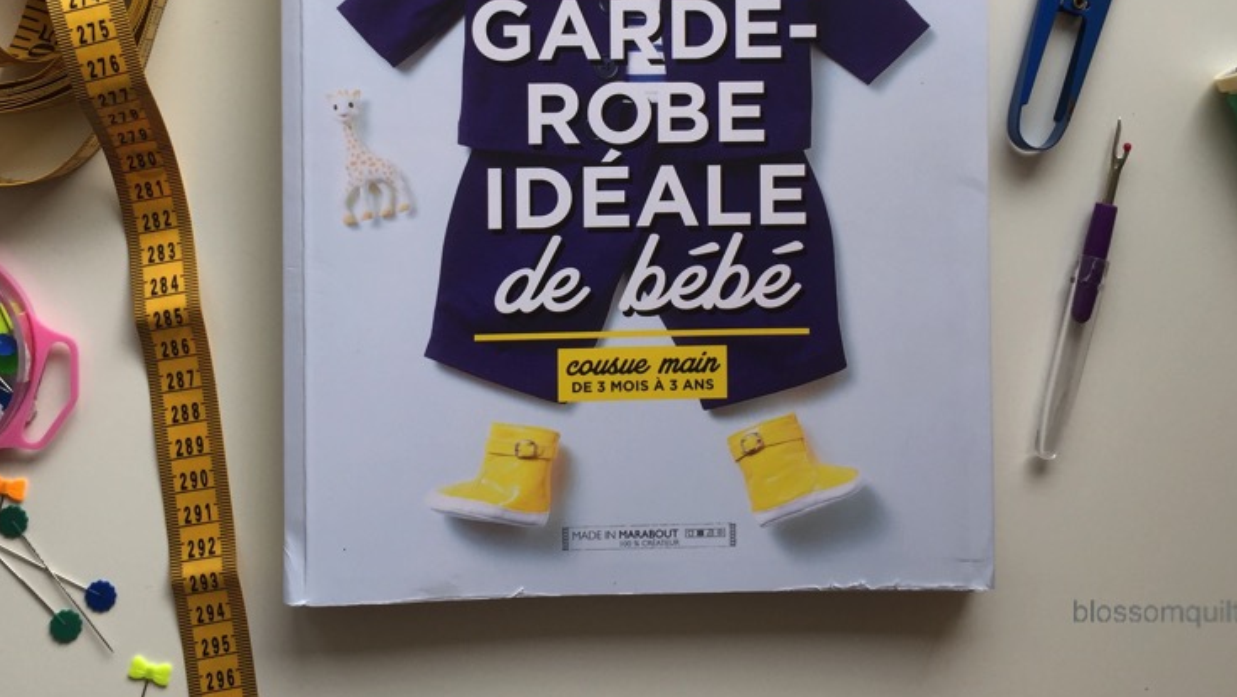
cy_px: 86
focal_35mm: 44
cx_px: 552
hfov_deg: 46.3
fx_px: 1444
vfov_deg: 26.3
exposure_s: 1/100
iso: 32
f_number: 2.2
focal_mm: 4.15
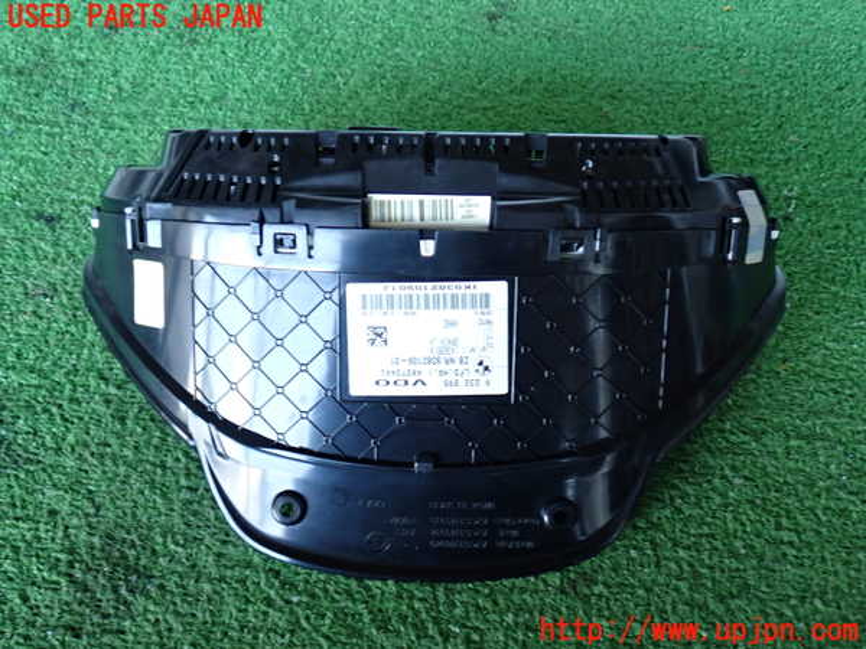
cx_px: 433
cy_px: 324
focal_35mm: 36
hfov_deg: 51.4
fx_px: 901
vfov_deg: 39.7
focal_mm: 6.37
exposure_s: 1/40
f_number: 2.5
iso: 320
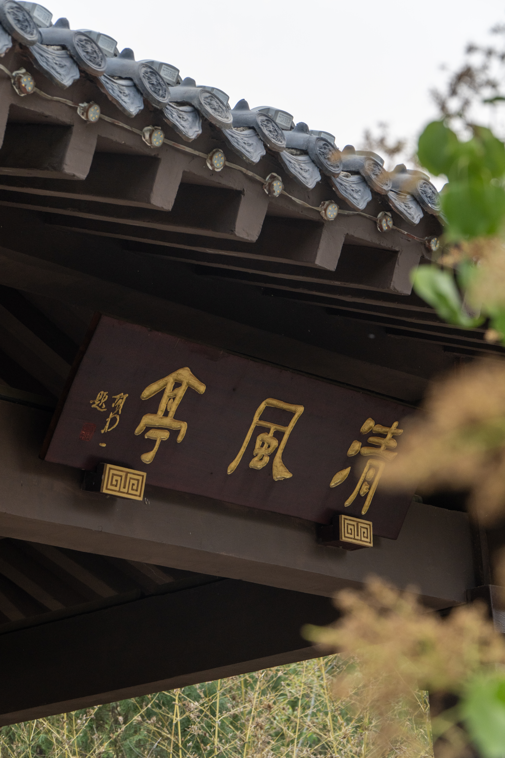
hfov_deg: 13.4
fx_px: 2146
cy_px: 379
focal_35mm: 102
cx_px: 252
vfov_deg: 20.0
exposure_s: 1/125
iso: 320
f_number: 5.6
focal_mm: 68
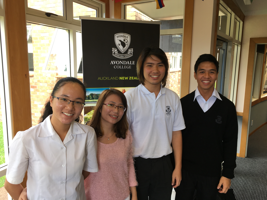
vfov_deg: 48.2
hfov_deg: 61.7
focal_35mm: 29
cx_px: 134
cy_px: 100
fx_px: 224
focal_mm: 4.15
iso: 25
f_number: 2.2
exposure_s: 1/50
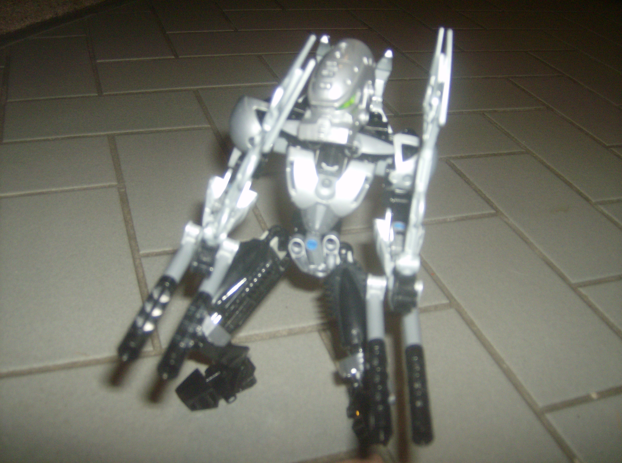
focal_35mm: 36
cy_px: 232
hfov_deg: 51.5
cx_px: 311
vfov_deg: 39.5
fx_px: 645
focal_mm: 6
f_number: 2.8
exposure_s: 1/60
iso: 200
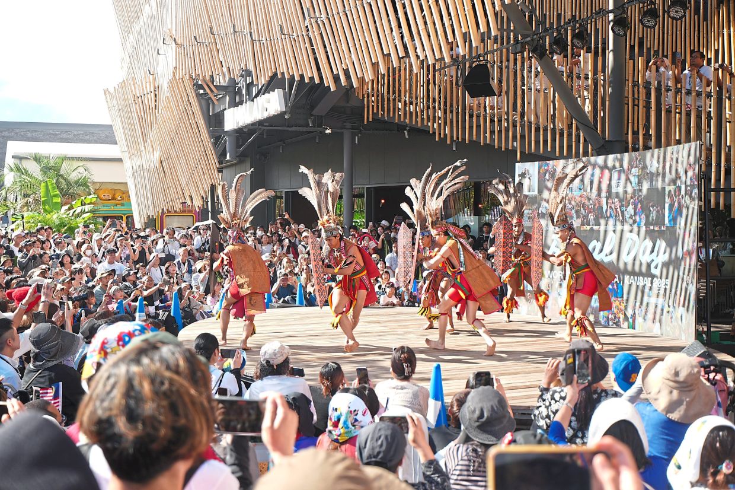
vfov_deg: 31.9
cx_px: 368
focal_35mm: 42
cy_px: 245
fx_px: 857
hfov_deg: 46.4
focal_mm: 28
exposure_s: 1/200
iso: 80
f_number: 2.8
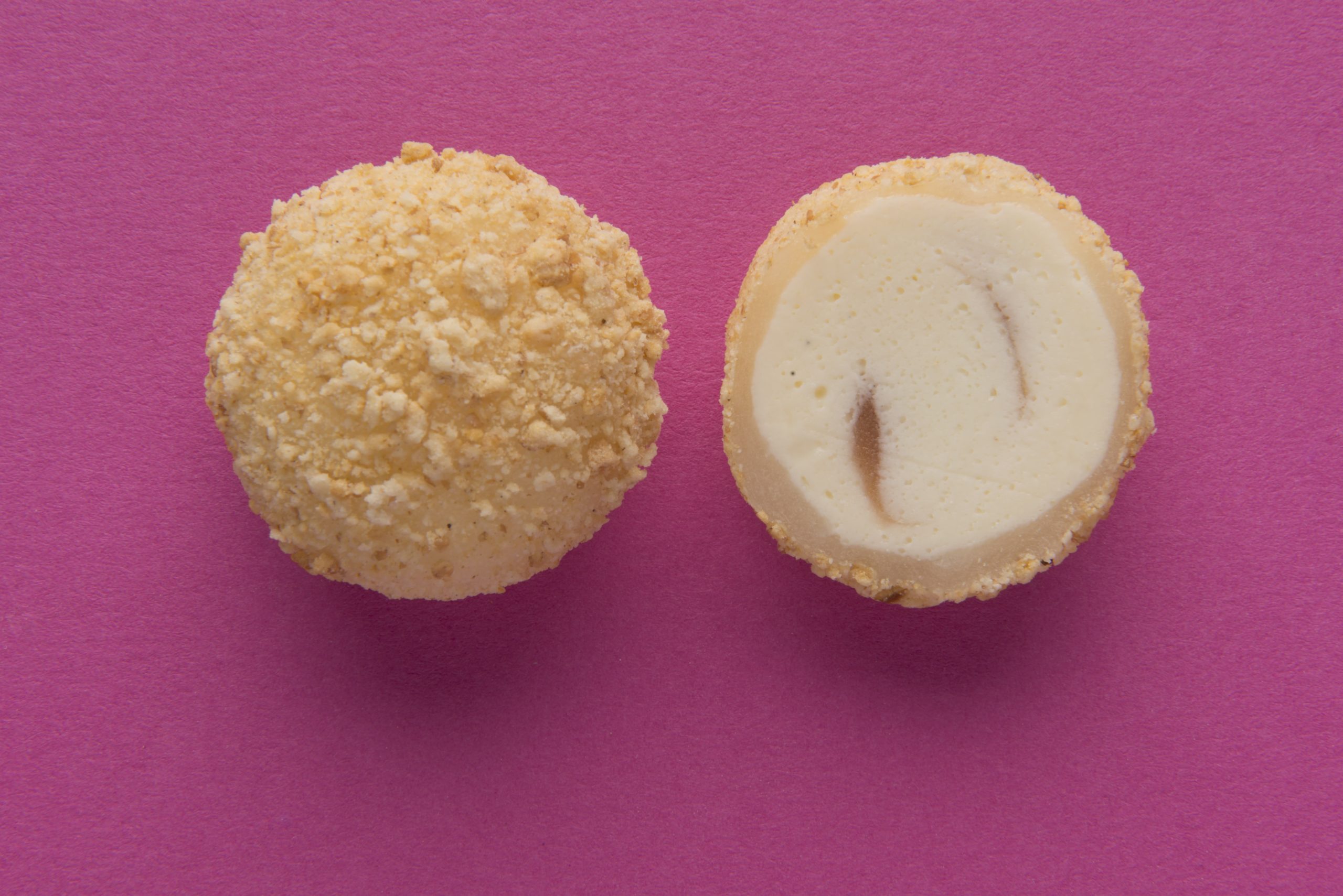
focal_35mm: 66
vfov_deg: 20.6
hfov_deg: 30.5
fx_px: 2463
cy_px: 448
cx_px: 672
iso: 100
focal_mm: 66
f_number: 20
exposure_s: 1/160
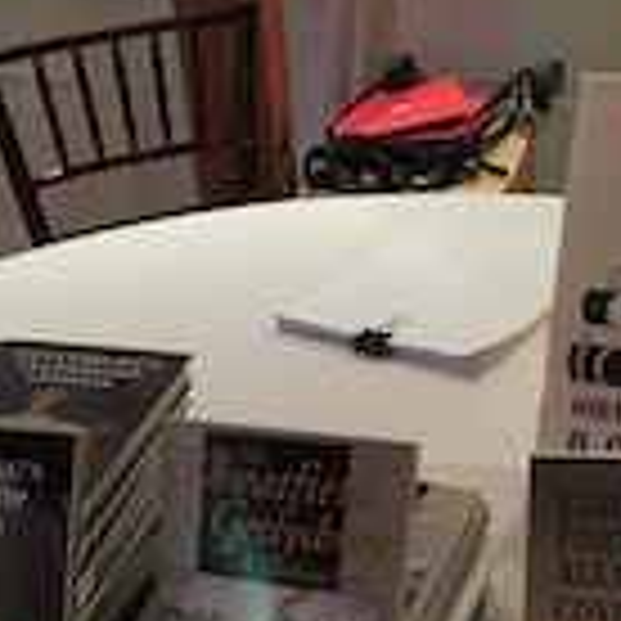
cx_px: 266
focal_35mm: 67
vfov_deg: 25.3
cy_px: 495
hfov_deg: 25.7
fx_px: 1360
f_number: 2.2
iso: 250
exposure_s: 1/15
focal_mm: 4.15
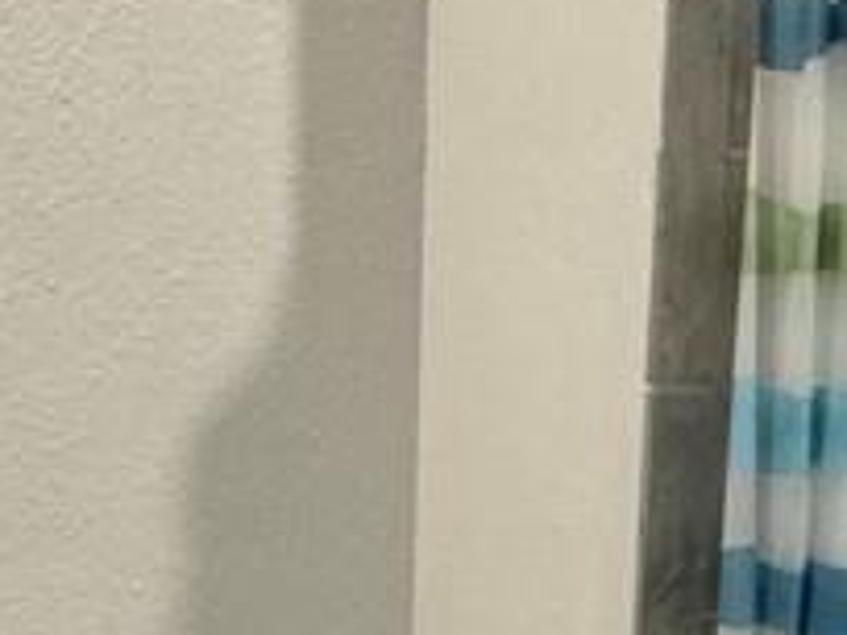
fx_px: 2692
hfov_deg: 17.6
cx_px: 785
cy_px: 1166
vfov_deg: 12.3
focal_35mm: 110
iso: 320
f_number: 2.2
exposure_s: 1/60
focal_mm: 2.22
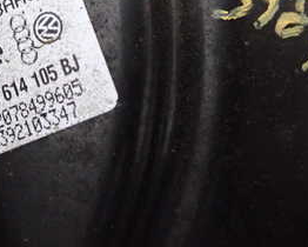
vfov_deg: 22.4
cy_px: 32
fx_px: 611
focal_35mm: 67
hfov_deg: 27.8
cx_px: 73
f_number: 2.3
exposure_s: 1/30
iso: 800
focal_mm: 5.4
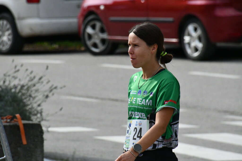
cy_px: 80
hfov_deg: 3.4
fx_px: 4034
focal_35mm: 600
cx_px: 121
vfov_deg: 2.3
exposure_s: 1/6400
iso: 3200
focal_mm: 400
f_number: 10
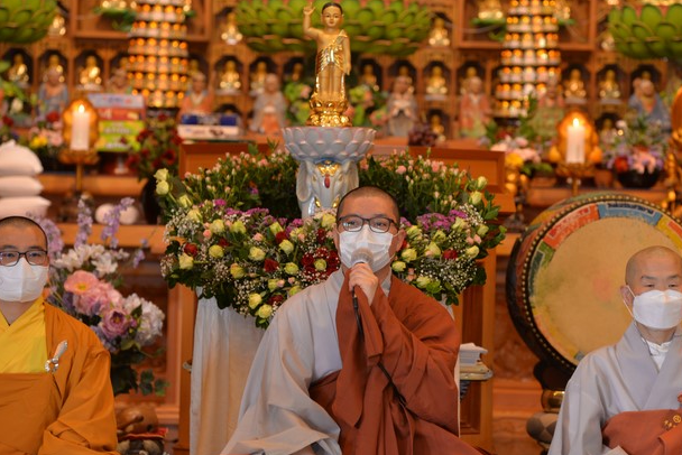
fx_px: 3241
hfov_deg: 12.0
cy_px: 235
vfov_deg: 8.0
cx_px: 360
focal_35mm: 171
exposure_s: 1/60
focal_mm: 160
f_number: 4
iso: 800
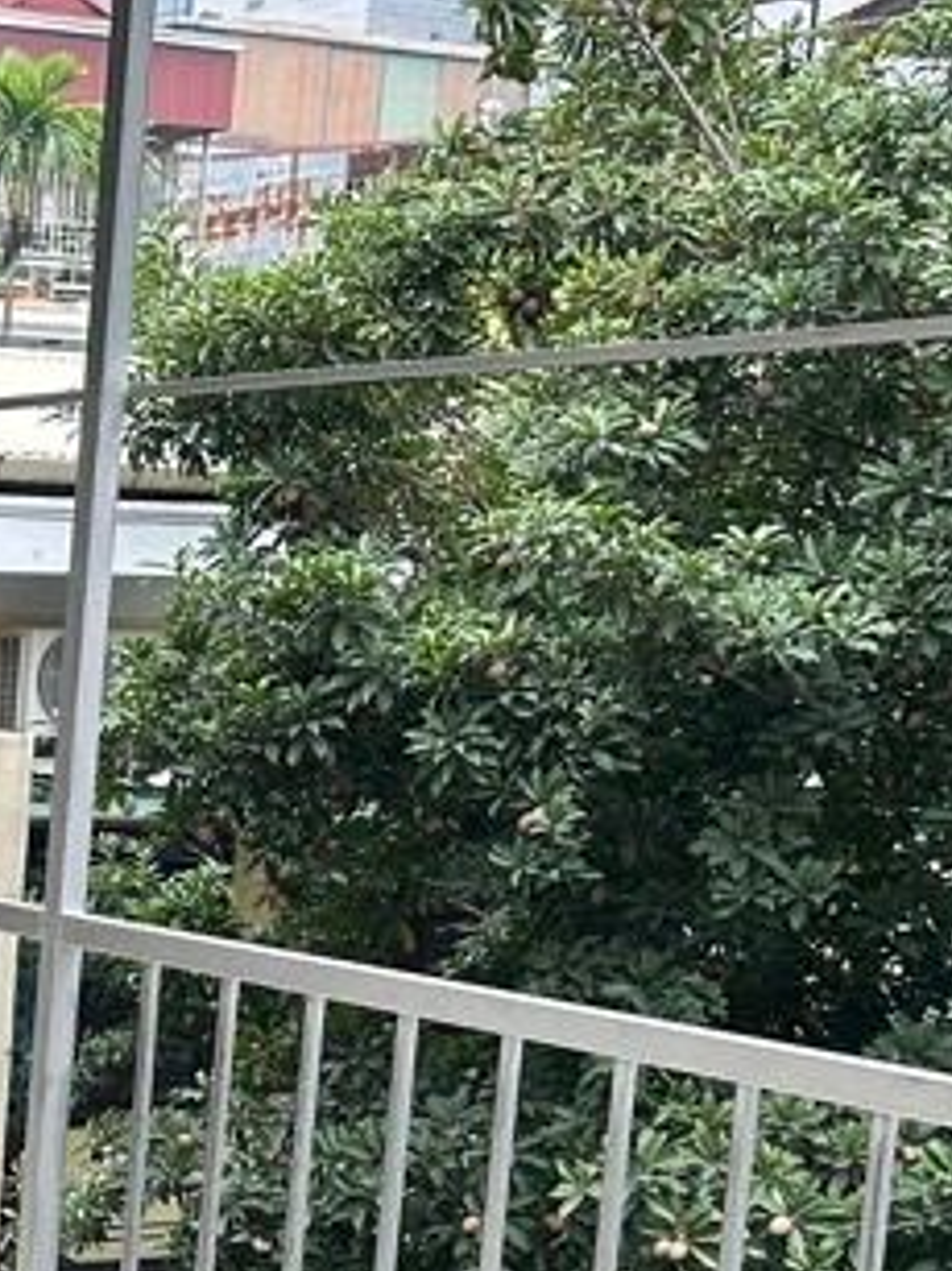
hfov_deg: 16.6
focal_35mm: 80
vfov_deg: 23.9
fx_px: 2936
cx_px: -530
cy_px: 1101
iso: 200
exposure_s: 1/121
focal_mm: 6.86
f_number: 1.78
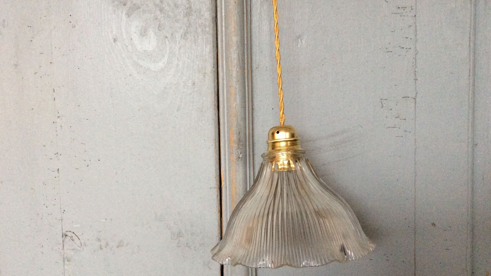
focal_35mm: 35
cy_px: 141
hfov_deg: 56.6
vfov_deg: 33.7
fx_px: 456
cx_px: 245
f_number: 2.4
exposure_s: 1/25
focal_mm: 3.3
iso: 200
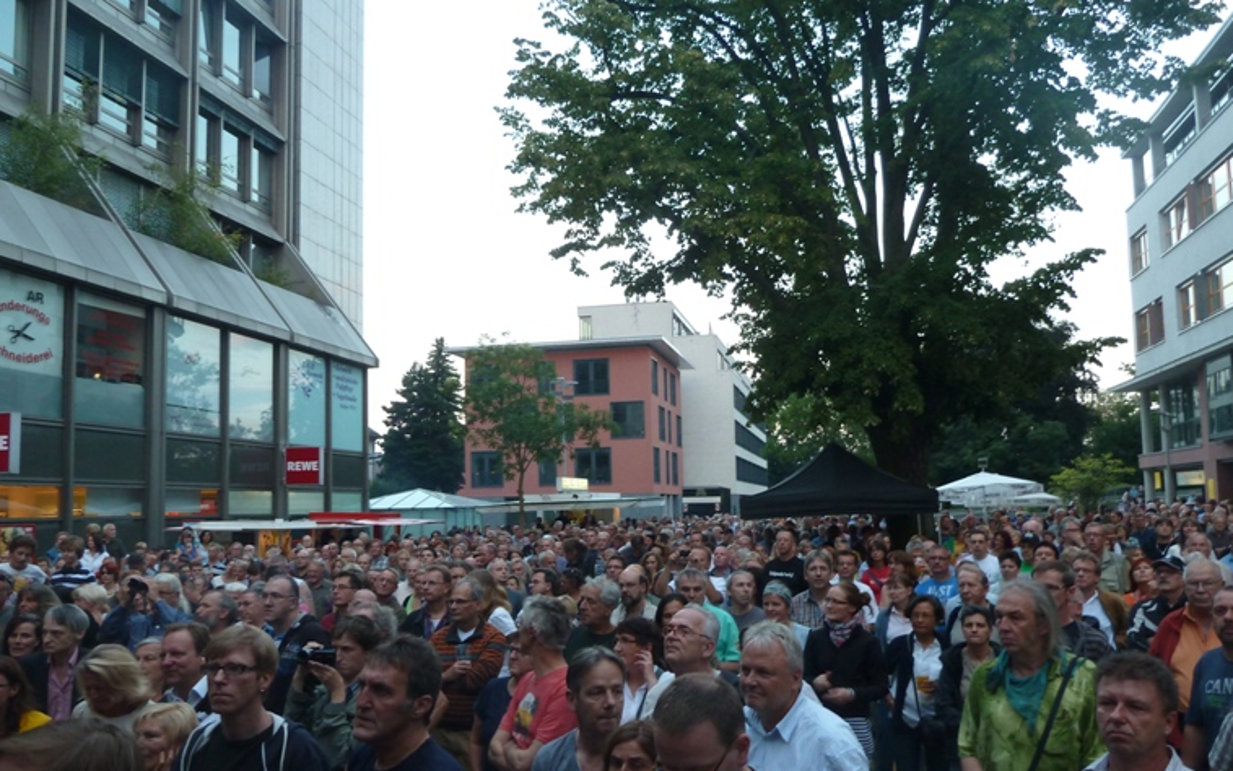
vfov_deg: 43.0
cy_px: 451
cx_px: 620
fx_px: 975
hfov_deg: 64.6
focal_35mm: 29
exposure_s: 1/30
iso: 160
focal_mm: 4.4
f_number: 3.3
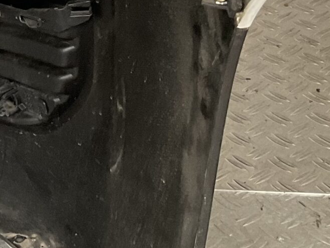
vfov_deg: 12.8
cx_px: -201
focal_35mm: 113
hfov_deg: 15.7
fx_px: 1077
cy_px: -53
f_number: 1.8
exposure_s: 1/50
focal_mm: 3
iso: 80
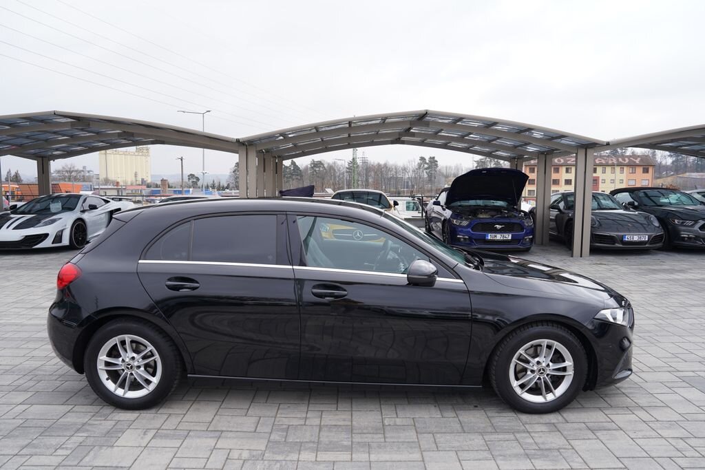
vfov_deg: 53.1
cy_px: 235
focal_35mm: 24
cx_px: 352
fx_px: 470
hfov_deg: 73.7
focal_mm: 24
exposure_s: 1/125
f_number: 5.6
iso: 100
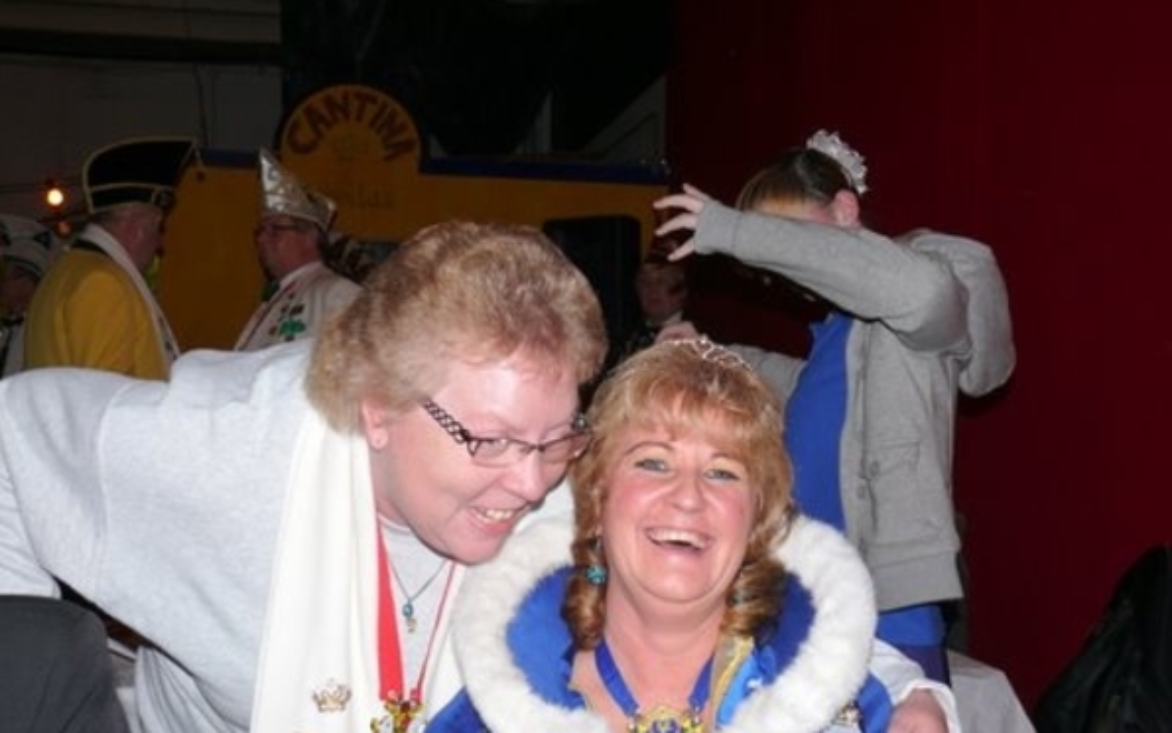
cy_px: 430
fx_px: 1469
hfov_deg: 43.5
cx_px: 585
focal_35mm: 46
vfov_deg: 28.0
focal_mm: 9.1
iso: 100
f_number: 2.8
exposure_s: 1/30
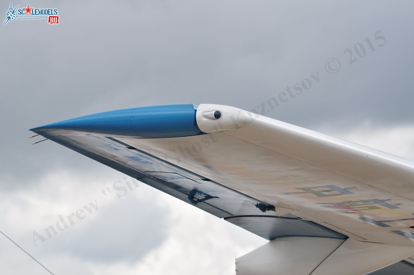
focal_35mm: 315
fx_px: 3618
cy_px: 138
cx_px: 207
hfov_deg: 6.5
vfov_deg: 4.4
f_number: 8
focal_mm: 210
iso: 200
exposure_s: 1/250
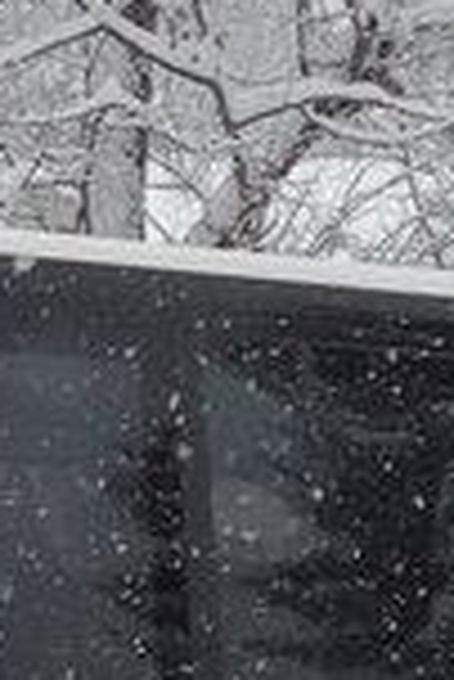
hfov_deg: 3.9
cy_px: 203
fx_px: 6398
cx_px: -1101
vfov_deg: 6.1
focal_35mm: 339
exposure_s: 1/500
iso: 80
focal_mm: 8.4
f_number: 2.8
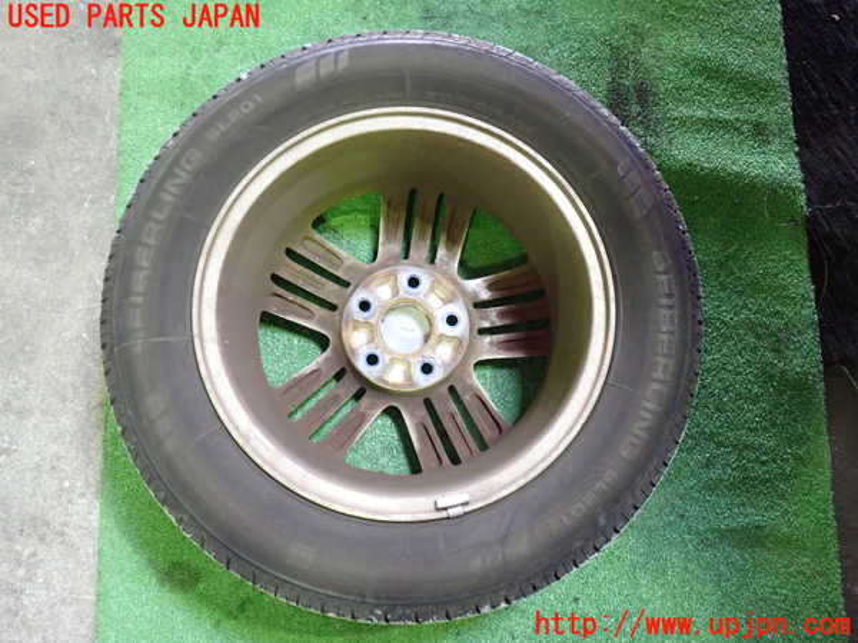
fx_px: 744
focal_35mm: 30
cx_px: 429
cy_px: 322
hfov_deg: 60.0
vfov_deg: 46.8
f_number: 2.3
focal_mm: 5.4
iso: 640
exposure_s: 1/30
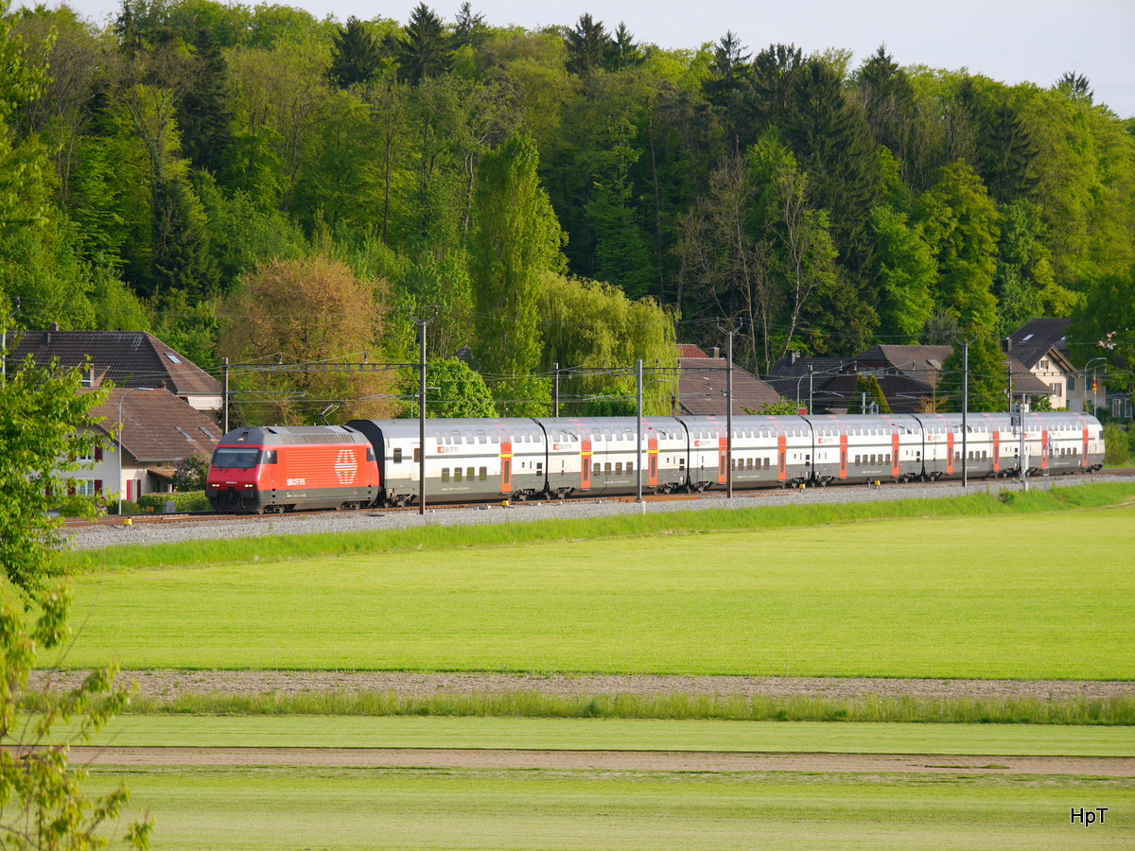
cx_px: 568
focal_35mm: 200
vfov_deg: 7.4
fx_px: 6558
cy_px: 426
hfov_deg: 9.9
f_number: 4.5
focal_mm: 100
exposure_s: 1/500
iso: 160
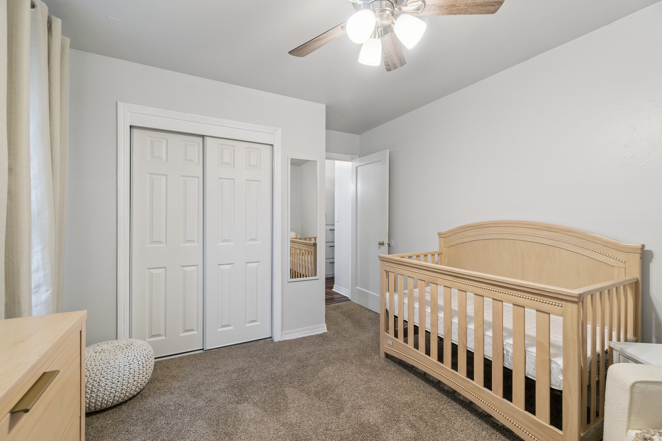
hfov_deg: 100.4
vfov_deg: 77.3
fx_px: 276
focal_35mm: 15
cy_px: 220
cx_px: 331
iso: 200
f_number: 6.3
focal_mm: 10
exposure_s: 1/20
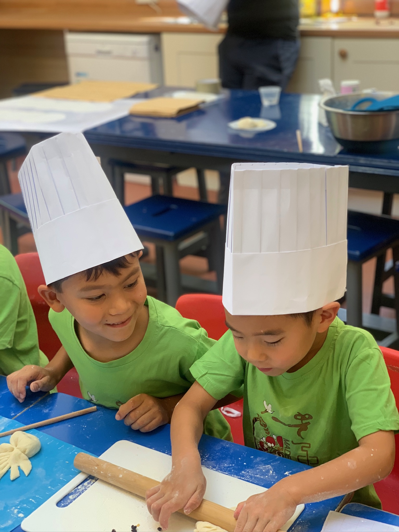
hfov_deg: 28.0
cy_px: 266
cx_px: 200
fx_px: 799
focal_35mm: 52
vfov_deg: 36.8
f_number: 2.4
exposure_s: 1/100
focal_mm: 6
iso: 125
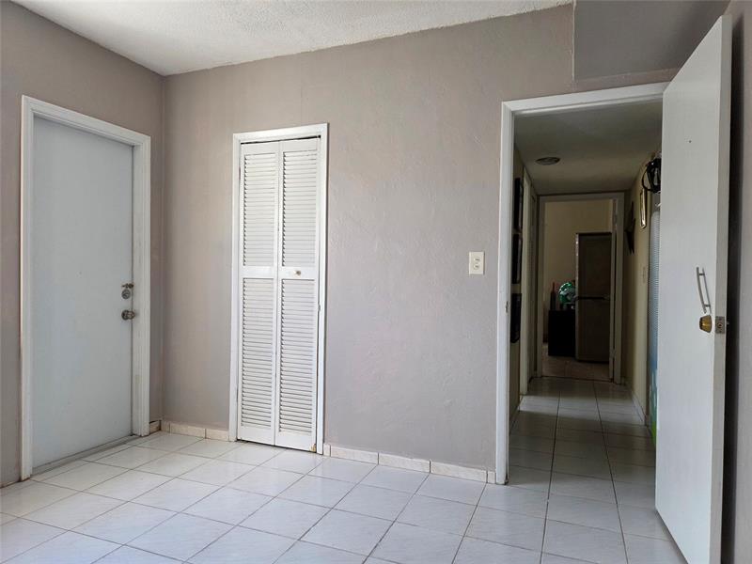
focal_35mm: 23
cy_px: 282
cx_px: 376
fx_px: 500
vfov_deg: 58.9
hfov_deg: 73.9
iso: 160
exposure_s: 1/180
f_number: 1.8
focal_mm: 5.4
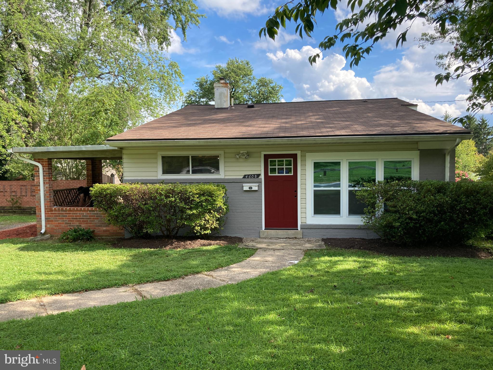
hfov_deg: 63.4
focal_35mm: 28
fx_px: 399
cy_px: 185
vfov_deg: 49.7
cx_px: 246
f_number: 1.8
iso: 20
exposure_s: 1/674
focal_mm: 3.99
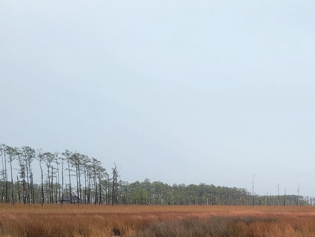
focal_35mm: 54
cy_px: 233
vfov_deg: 25.8
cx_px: 270
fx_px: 492
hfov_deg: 34.0
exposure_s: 1/385
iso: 40
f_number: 1.8
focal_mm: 5.4
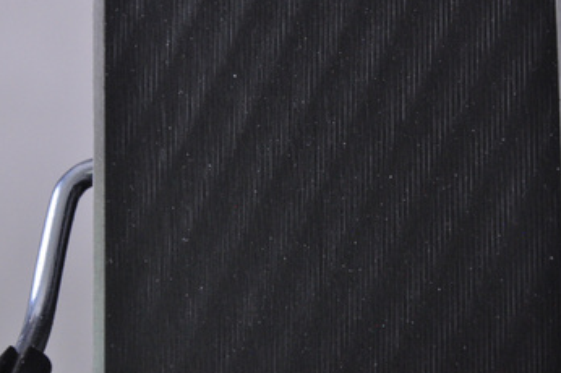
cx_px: 324
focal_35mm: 205
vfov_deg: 6.7
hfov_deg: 10.1
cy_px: 147
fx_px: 3186
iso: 3200
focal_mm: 105
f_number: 9.5
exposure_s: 1/125
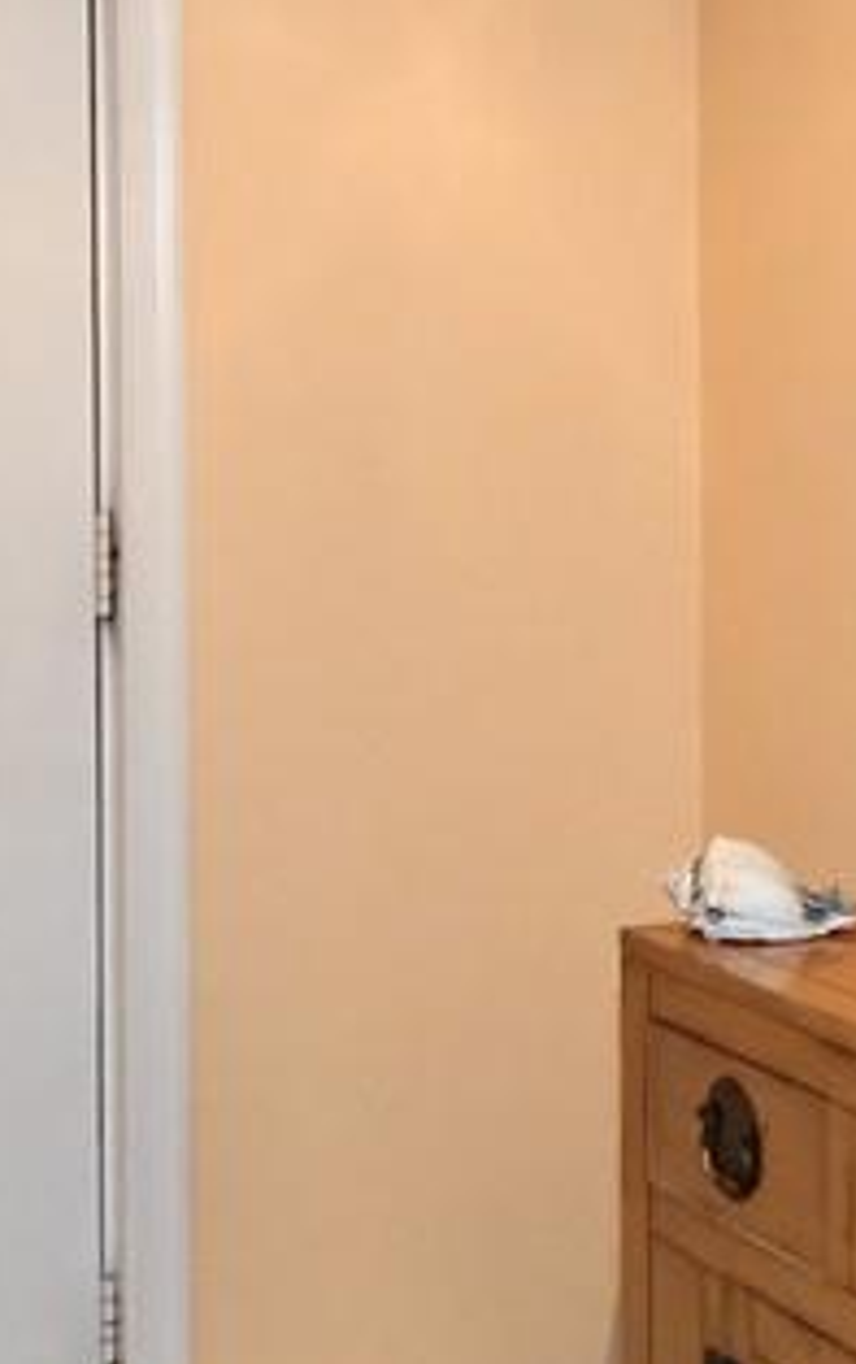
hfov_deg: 15.4
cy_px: 452
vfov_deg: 24.5
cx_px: 739
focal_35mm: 84
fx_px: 3127
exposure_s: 1/60
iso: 2200
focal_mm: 12
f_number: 4
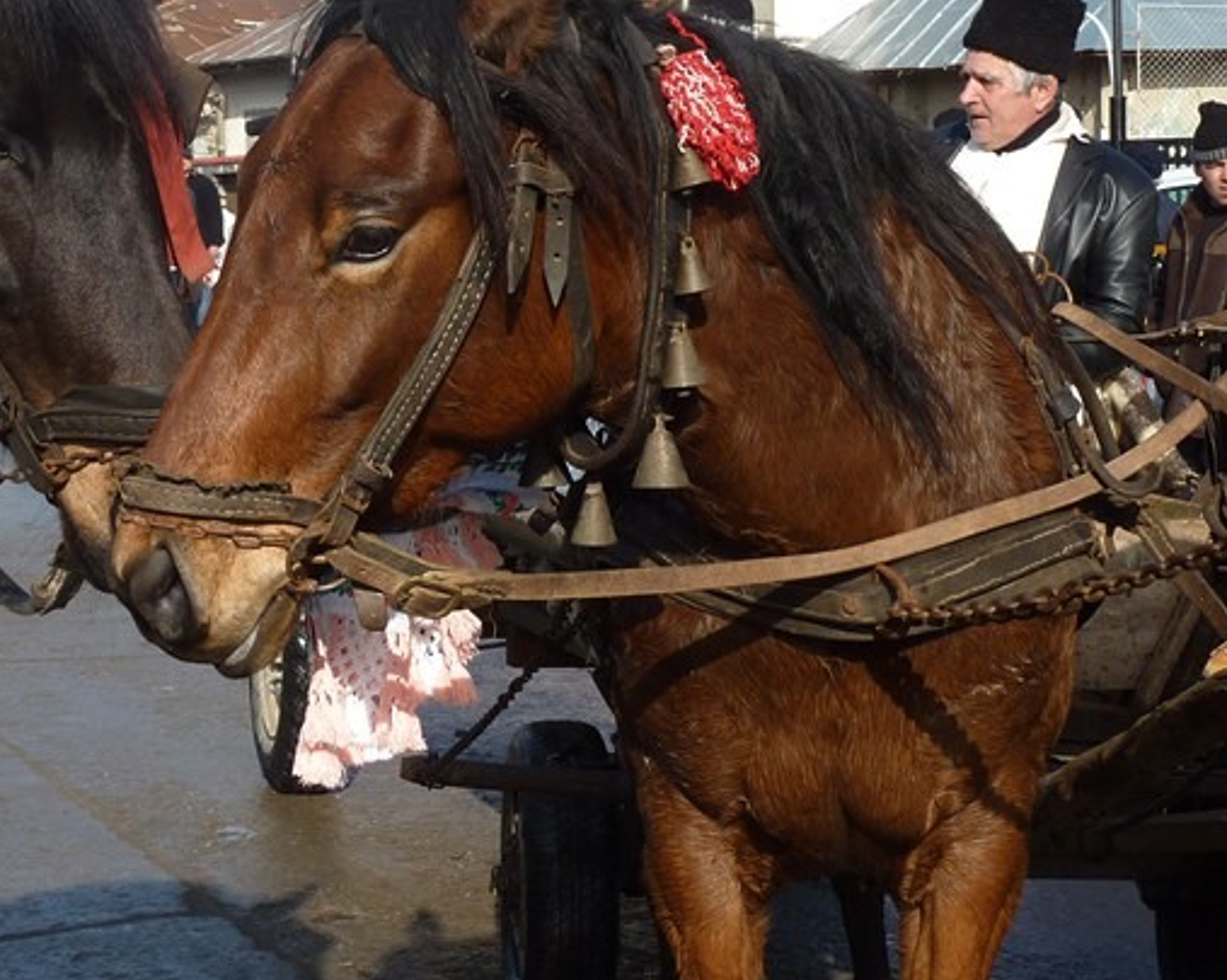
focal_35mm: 74
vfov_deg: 20.6
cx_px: 334
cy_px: 298
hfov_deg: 25.5
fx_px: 2686
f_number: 4
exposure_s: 1/400
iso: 80
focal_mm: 7.9
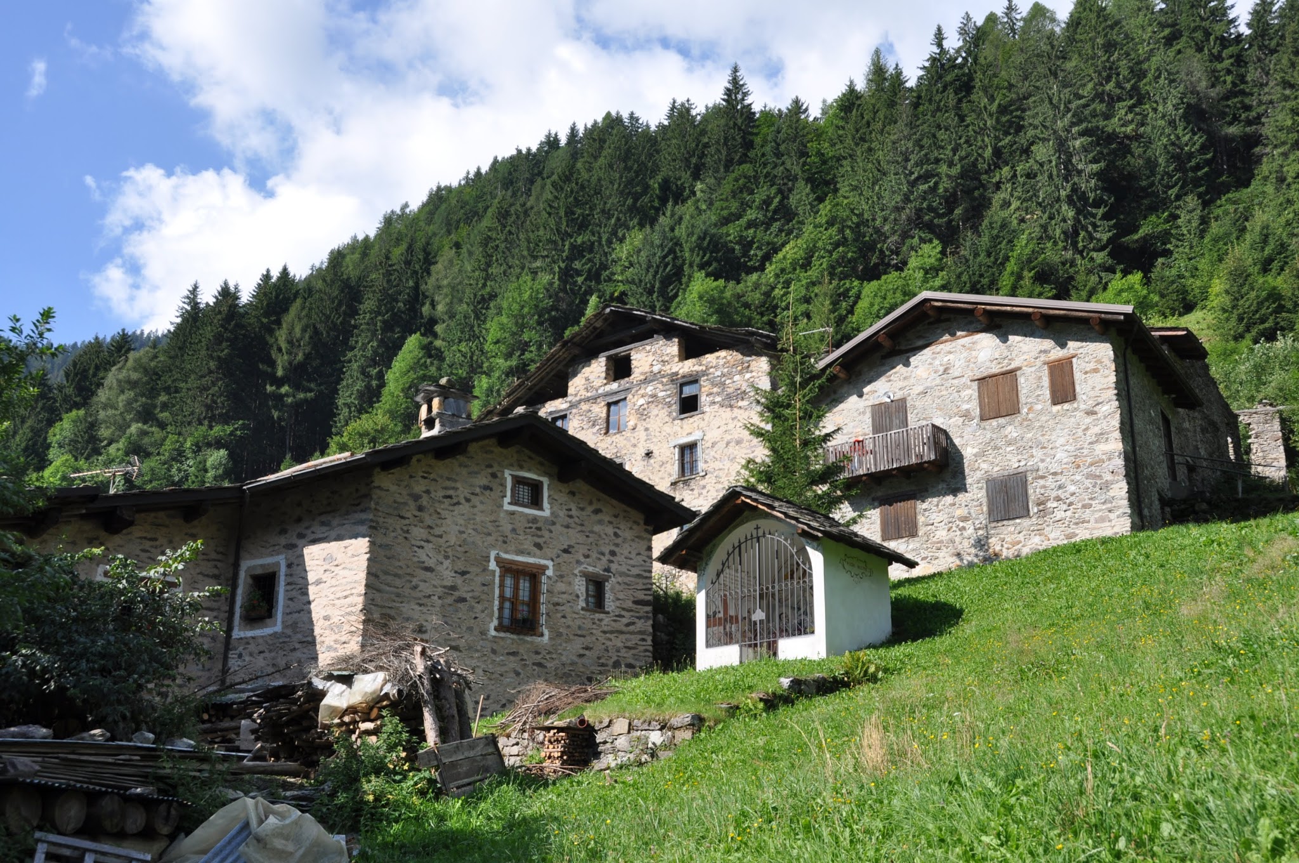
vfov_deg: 36.8
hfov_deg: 53.2
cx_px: 650
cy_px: 432
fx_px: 1297
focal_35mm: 36
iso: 200
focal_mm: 24
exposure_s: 1/320
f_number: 9
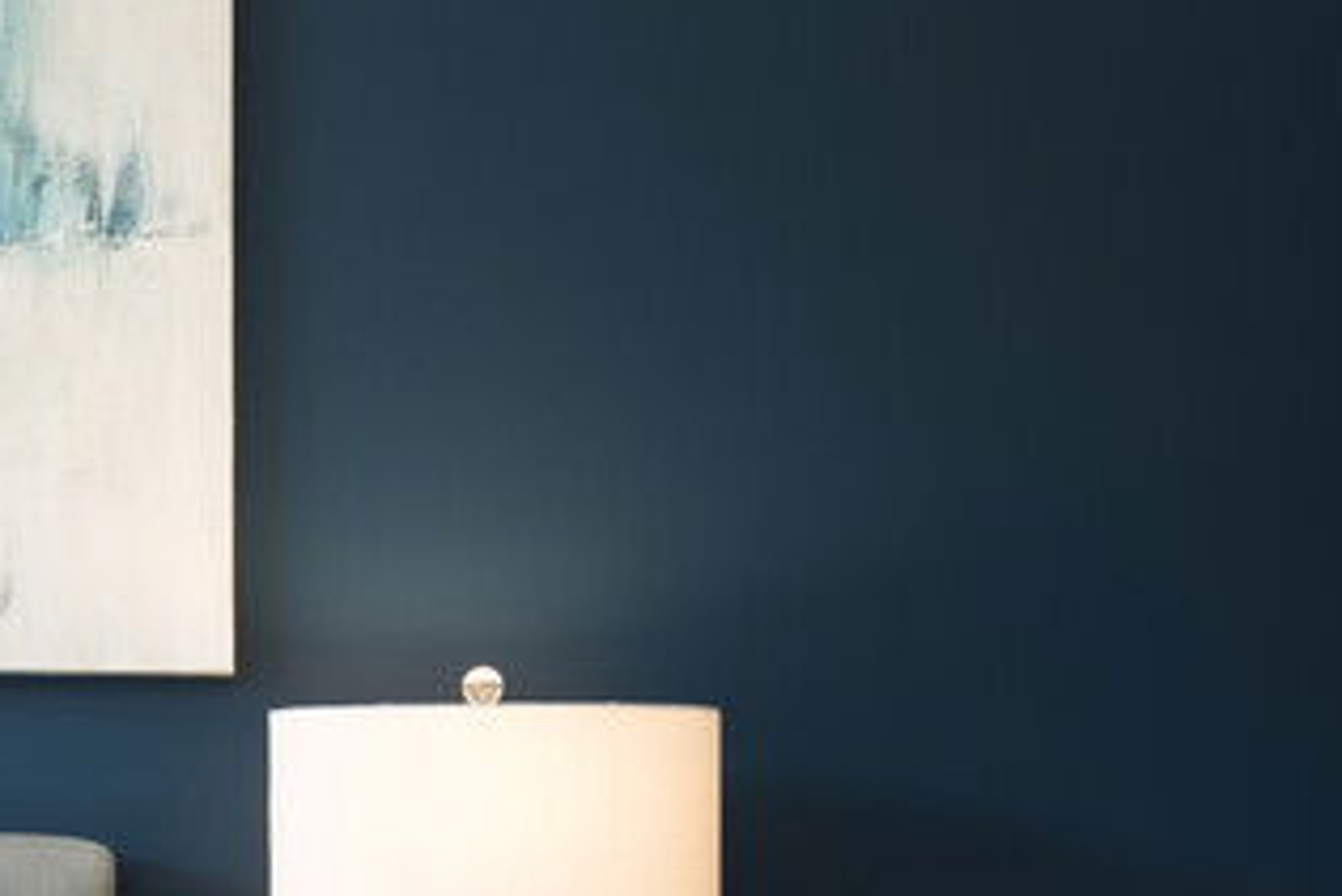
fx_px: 2872
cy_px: 856
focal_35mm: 77
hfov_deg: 24.8
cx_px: -59
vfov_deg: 17.4
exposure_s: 1/6
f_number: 11
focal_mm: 32
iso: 200
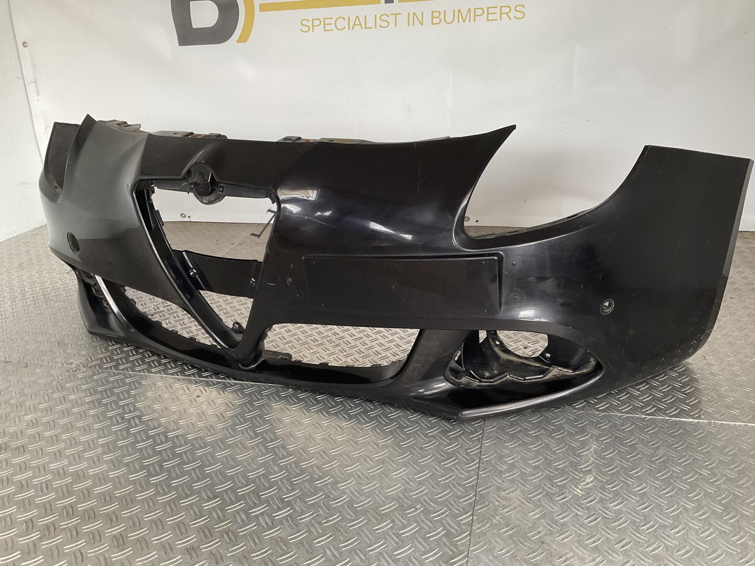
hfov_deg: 61.7
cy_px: 283
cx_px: 378
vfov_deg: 48.2
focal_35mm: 29
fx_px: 633
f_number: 1.8
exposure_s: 1/100
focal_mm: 3
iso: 50
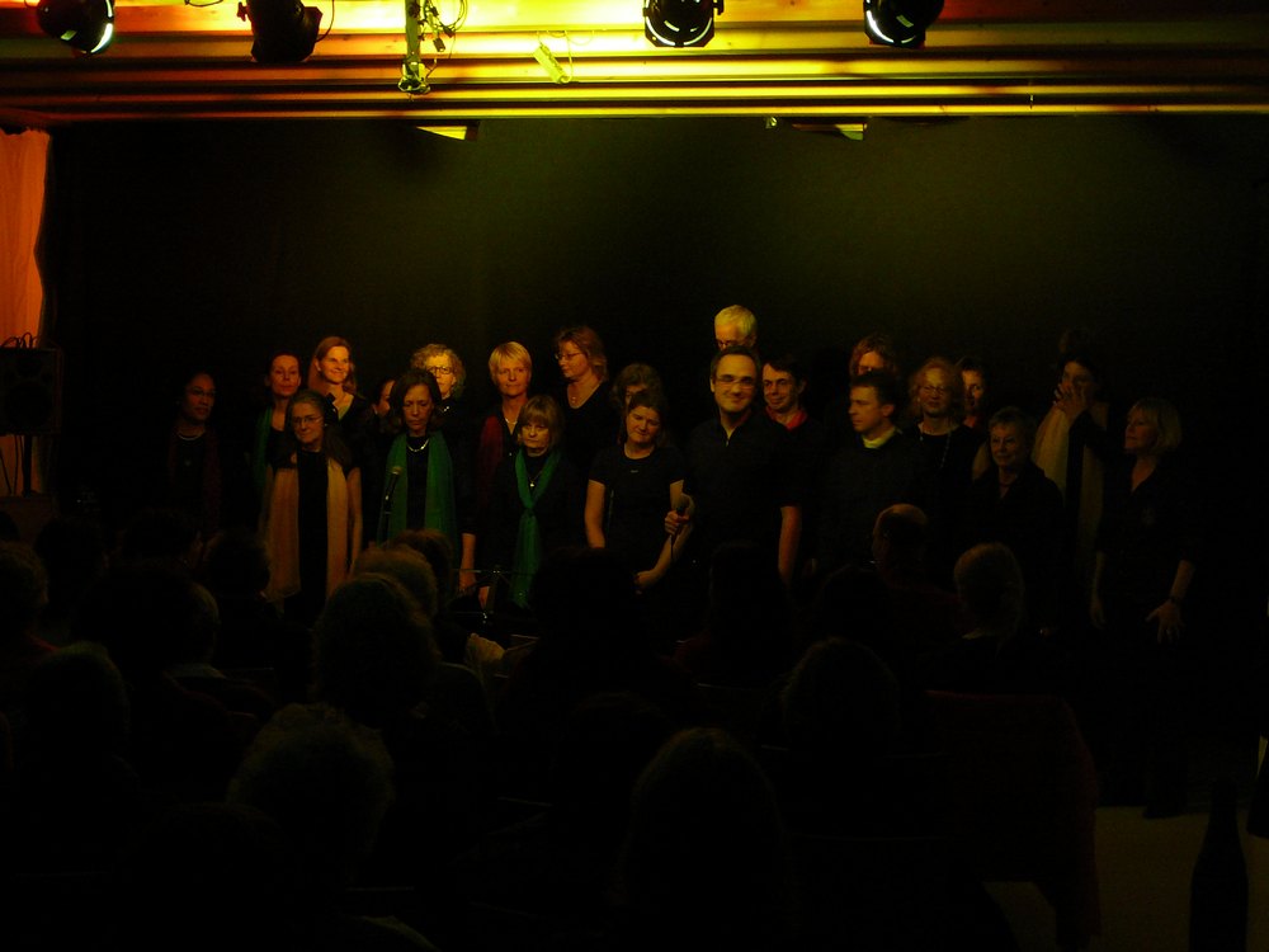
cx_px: 634
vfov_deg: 24.0
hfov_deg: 31.7
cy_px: 476
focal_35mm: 61
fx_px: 2236
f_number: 3.6
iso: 200
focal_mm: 9.1
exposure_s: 1/8
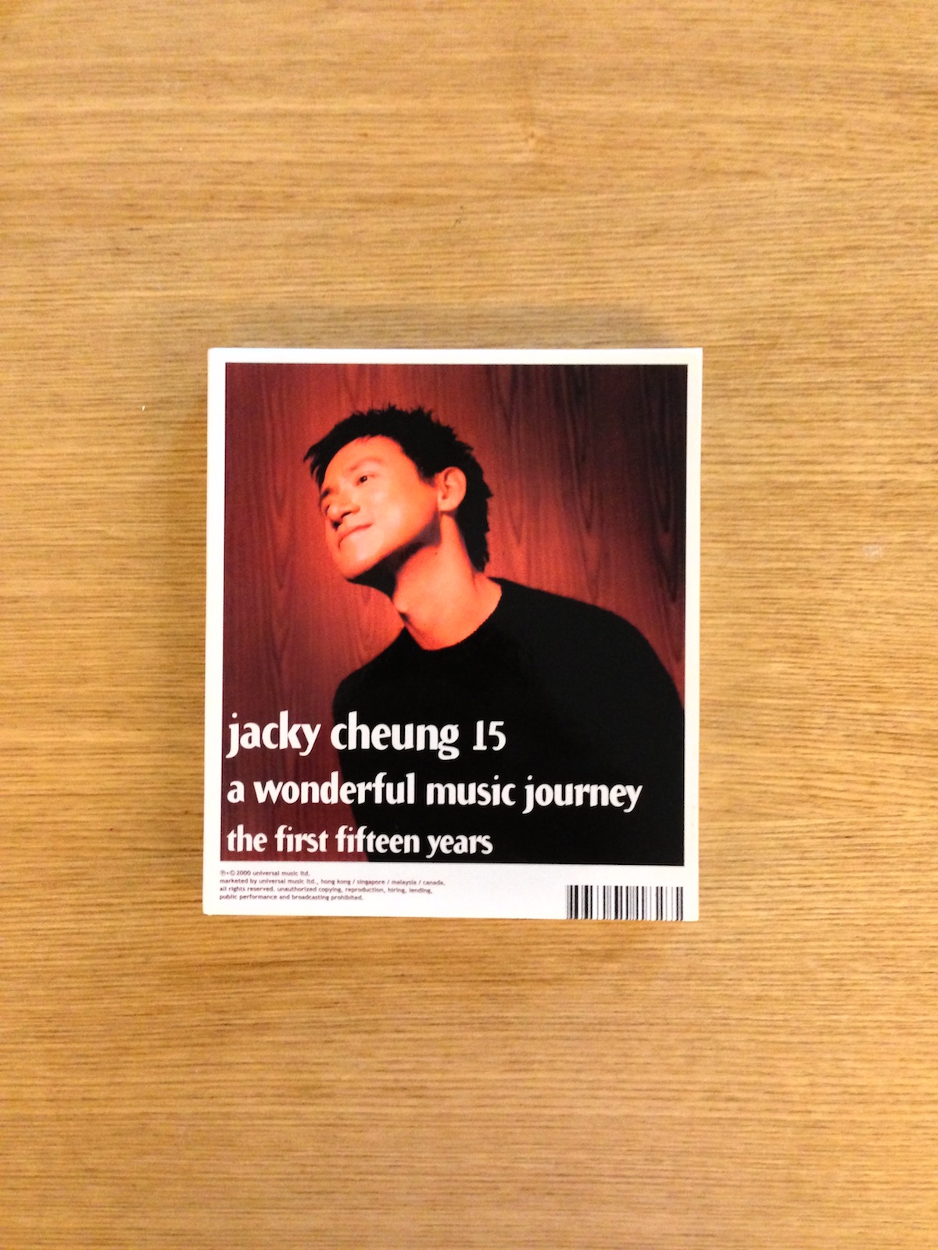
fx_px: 1192
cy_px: 625
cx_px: 469
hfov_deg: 42.9
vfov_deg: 55.4
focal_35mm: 33
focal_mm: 4.13
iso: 500
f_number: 2.4
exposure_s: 1/15
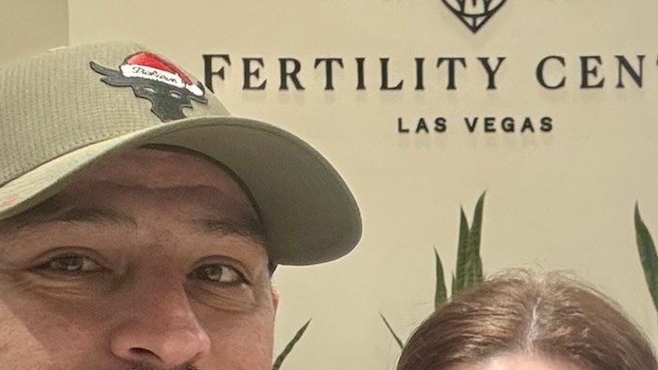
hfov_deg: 28.3
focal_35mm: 74
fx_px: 1291
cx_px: 461
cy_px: 296
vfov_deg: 16.2
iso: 320
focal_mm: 2.69
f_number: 1.9
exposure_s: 1/40
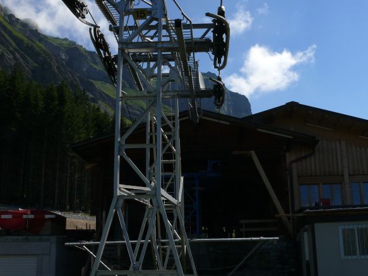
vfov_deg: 30.2
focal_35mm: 48
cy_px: 104
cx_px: 203
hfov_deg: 39.6
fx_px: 511
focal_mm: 7.4
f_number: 8
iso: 100
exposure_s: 1/500
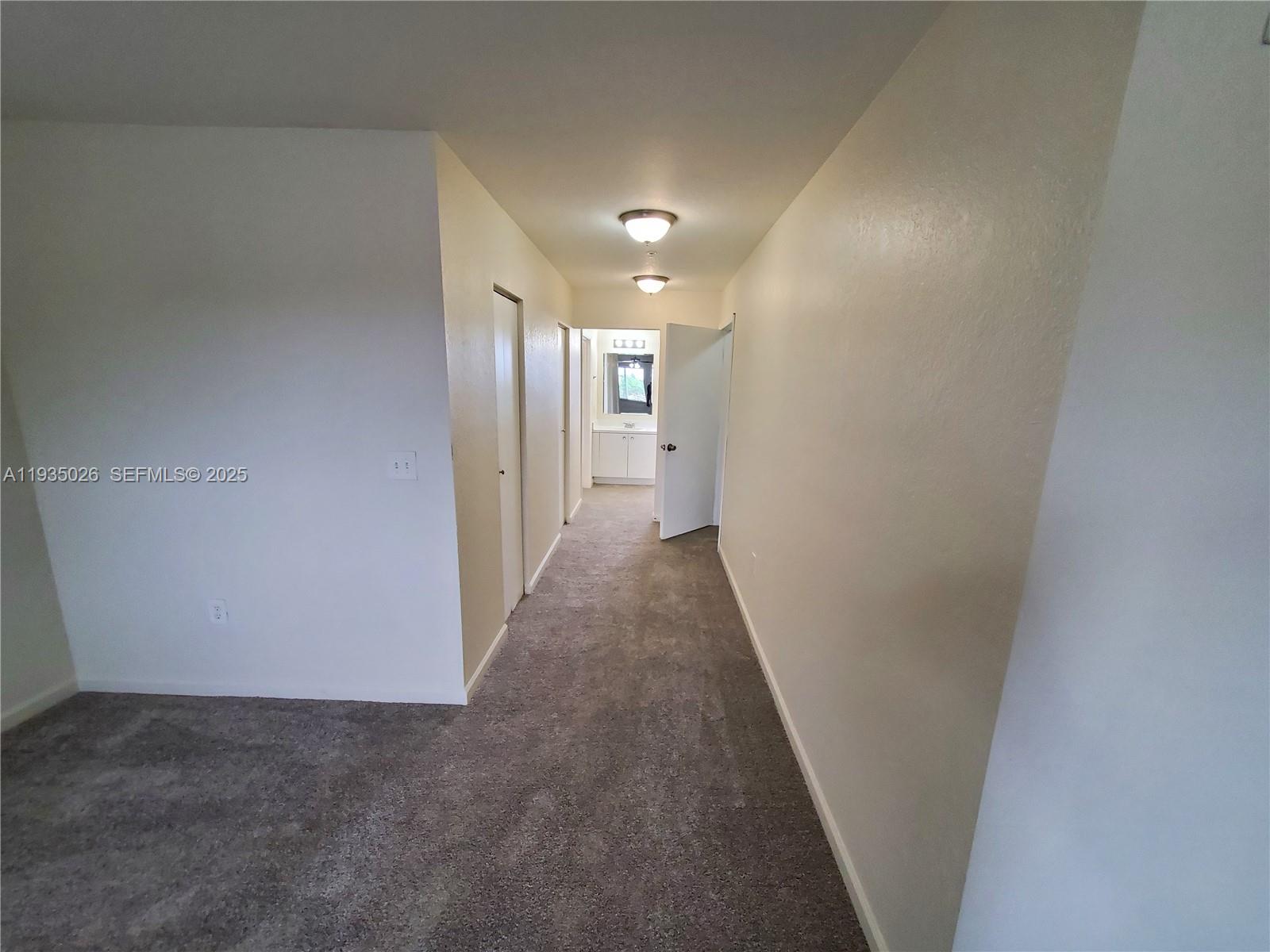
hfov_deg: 106.2
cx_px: 635
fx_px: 477
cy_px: 476
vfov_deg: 89.9
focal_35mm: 13
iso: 160
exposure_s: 1/59
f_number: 2.2
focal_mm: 1.8
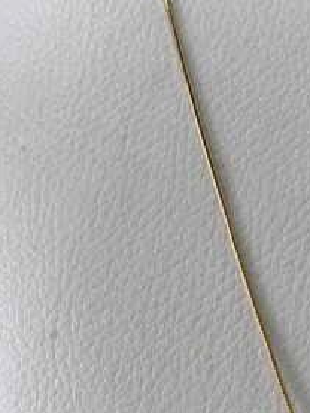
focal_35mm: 75
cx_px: 325
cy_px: 370
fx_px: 895
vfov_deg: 25.2
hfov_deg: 19.0
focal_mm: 4.25
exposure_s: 1/100
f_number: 1.8
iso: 80
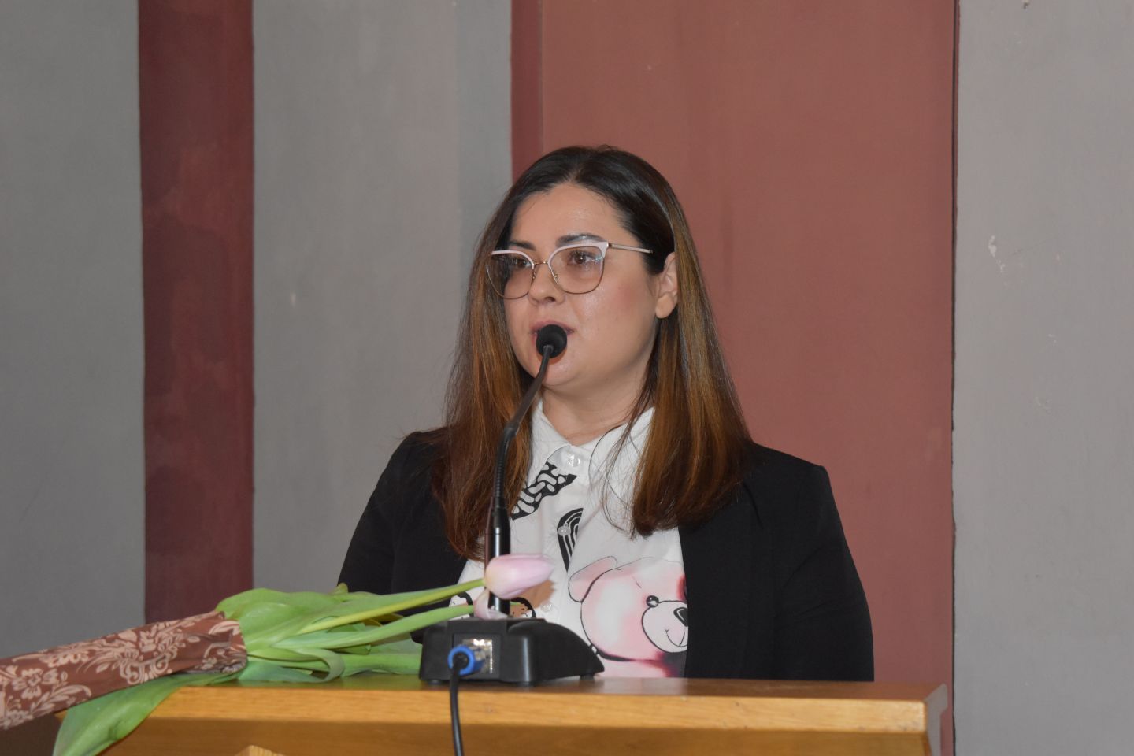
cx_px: 567
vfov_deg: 16.6
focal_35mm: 82
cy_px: 378
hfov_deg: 24.6
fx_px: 2599
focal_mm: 55
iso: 2500
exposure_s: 1/60
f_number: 5.6
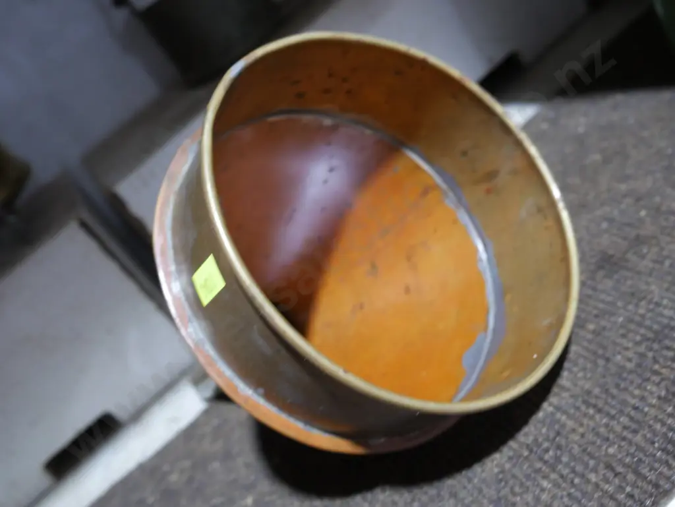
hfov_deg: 49.0
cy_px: 254
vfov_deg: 37.8
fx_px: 741
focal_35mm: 38
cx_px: 338
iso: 1250
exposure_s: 1/60
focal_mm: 19
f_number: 4.1
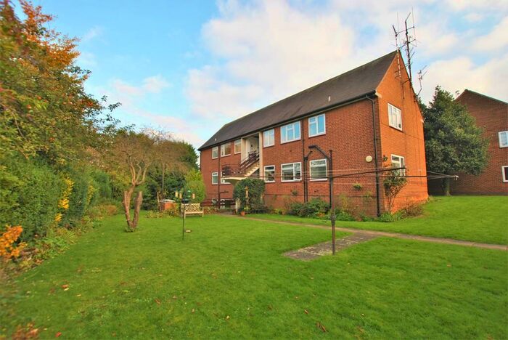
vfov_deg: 77.4
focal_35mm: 15
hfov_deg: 100.3
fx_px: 212
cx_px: 254
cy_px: 170
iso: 100
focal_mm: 10
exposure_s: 1/125
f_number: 5.6
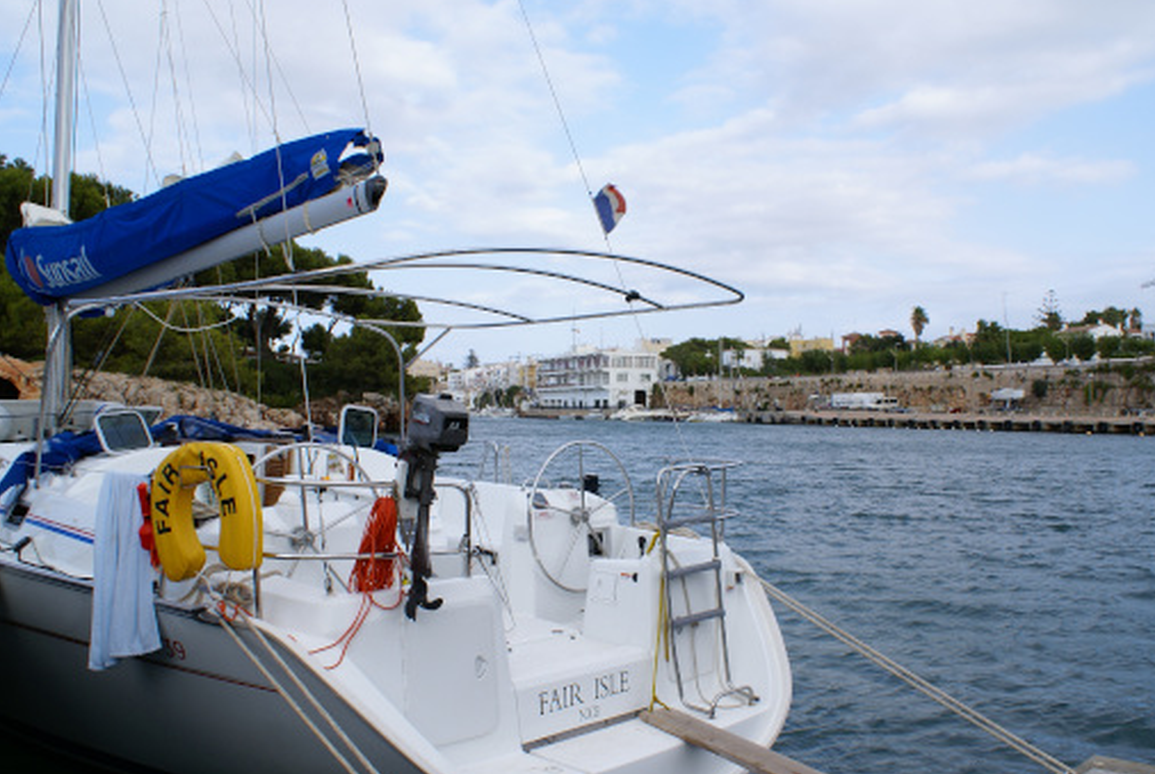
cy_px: 390
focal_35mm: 32
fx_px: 1028
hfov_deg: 58.6
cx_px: 612
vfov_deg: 41.2
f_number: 10
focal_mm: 18
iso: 100
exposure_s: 1/125
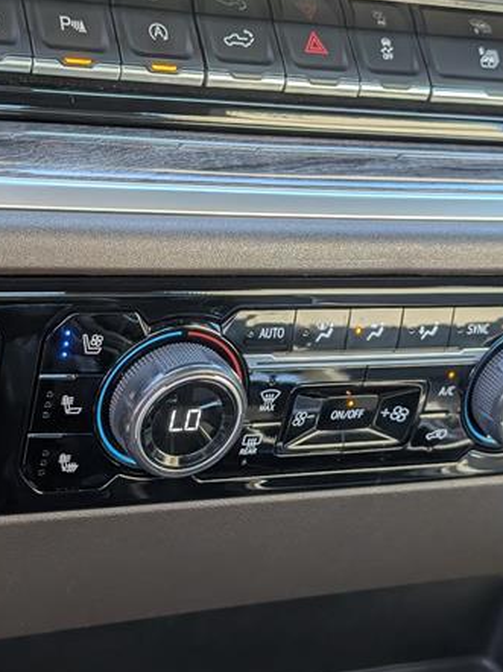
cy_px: 341
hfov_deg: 20.7
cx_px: 249
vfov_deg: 27.4
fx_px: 1377
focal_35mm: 71
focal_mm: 6.9
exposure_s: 1/125
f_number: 1.68
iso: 168
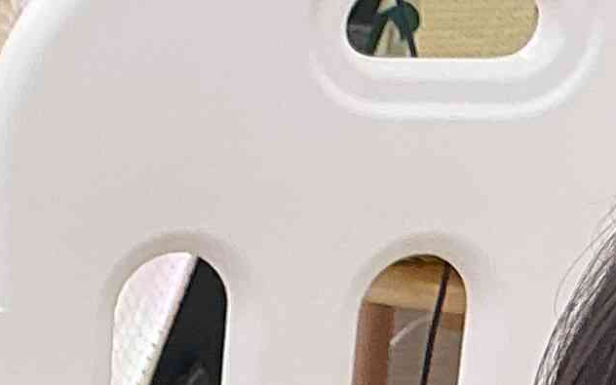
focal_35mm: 196
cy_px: 1333
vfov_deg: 6.0
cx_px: -50
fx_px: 3290
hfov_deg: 10.6
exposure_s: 1/60
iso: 40
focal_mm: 3
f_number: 1.8
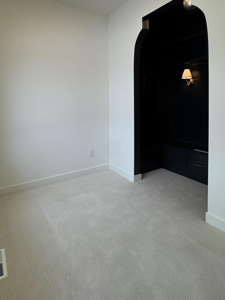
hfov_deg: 63.2
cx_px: 97
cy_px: 108
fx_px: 182
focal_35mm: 21
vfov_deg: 77.2
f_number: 2.2
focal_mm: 2.22
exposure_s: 1/120
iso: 64
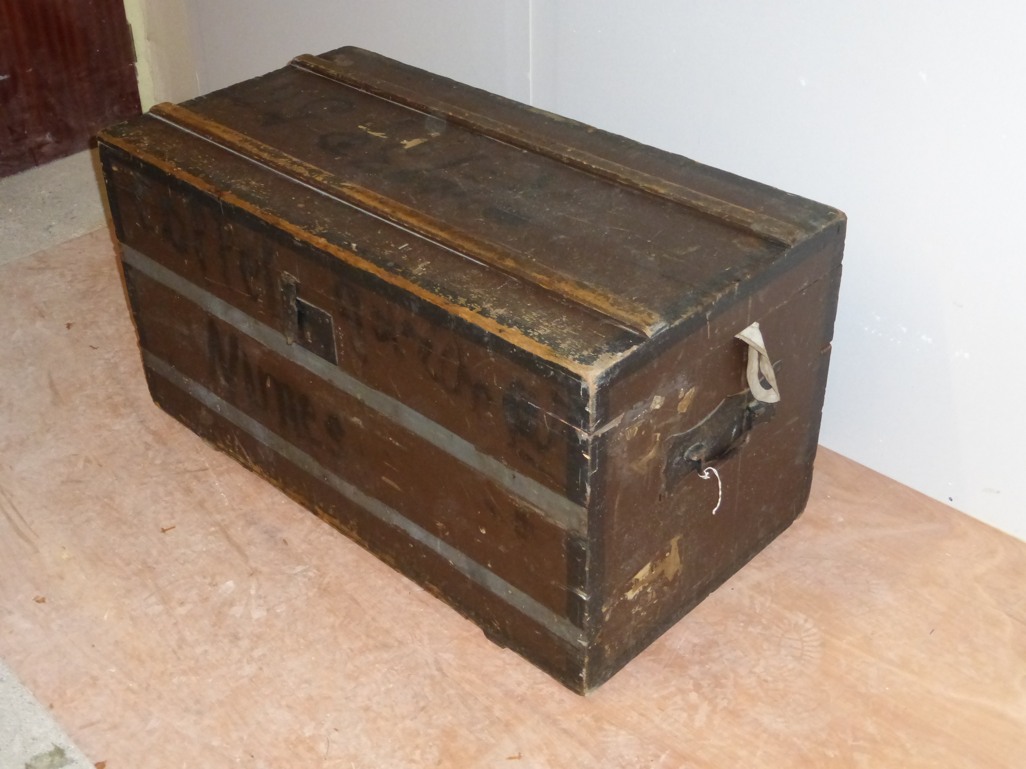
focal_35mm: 41
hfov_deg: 45.8
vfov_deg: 35.1
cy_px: 384
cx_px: 513
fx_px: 1215
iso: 800
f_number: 3.9
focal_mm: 7.4
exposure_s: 1/60
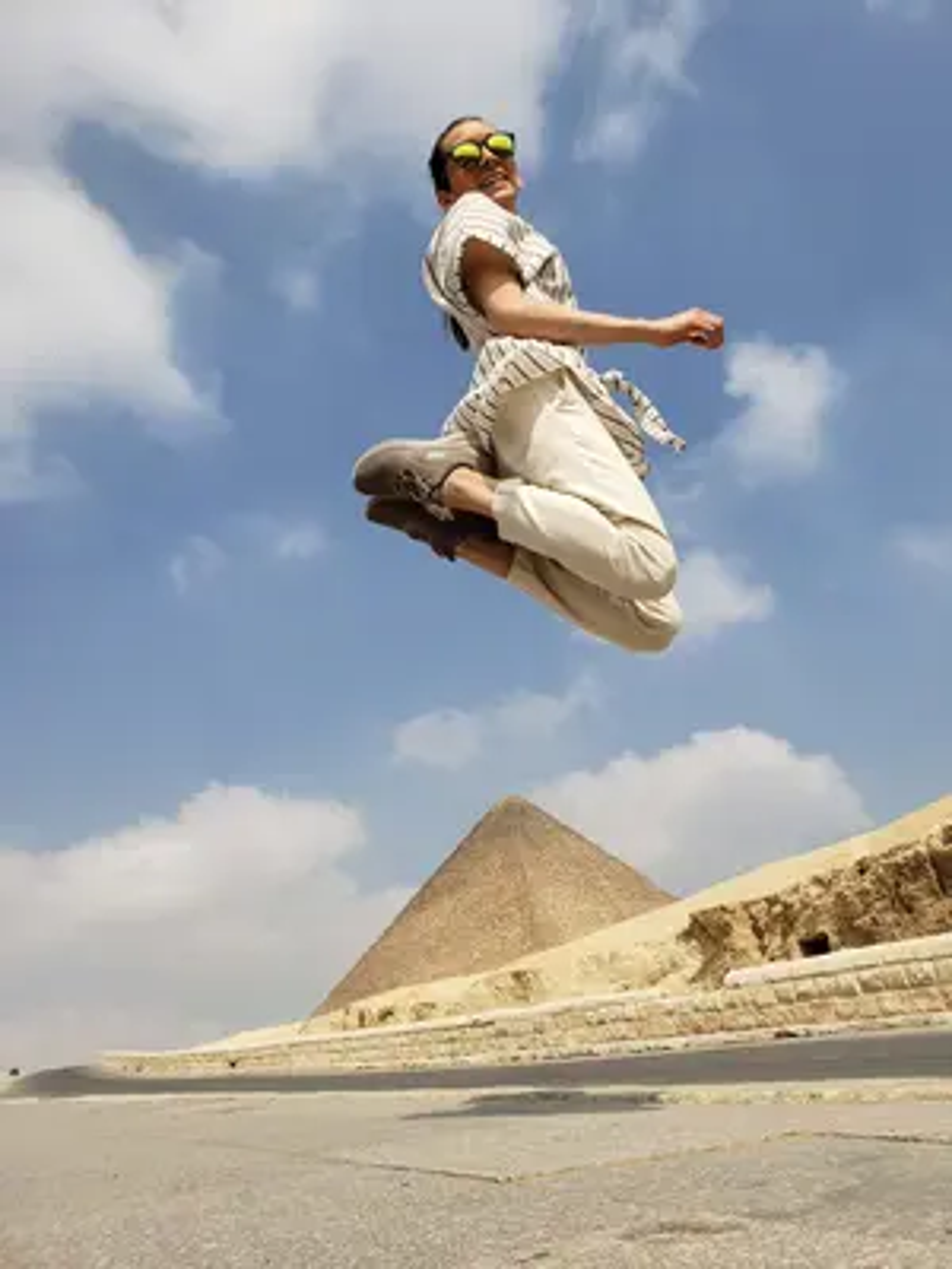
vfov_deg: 67.3
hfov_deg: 53.1
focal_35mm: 26
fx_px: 953
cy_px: 634
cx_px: 476
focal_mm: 4.3
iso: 50
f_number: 2.4
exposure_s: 1/2135
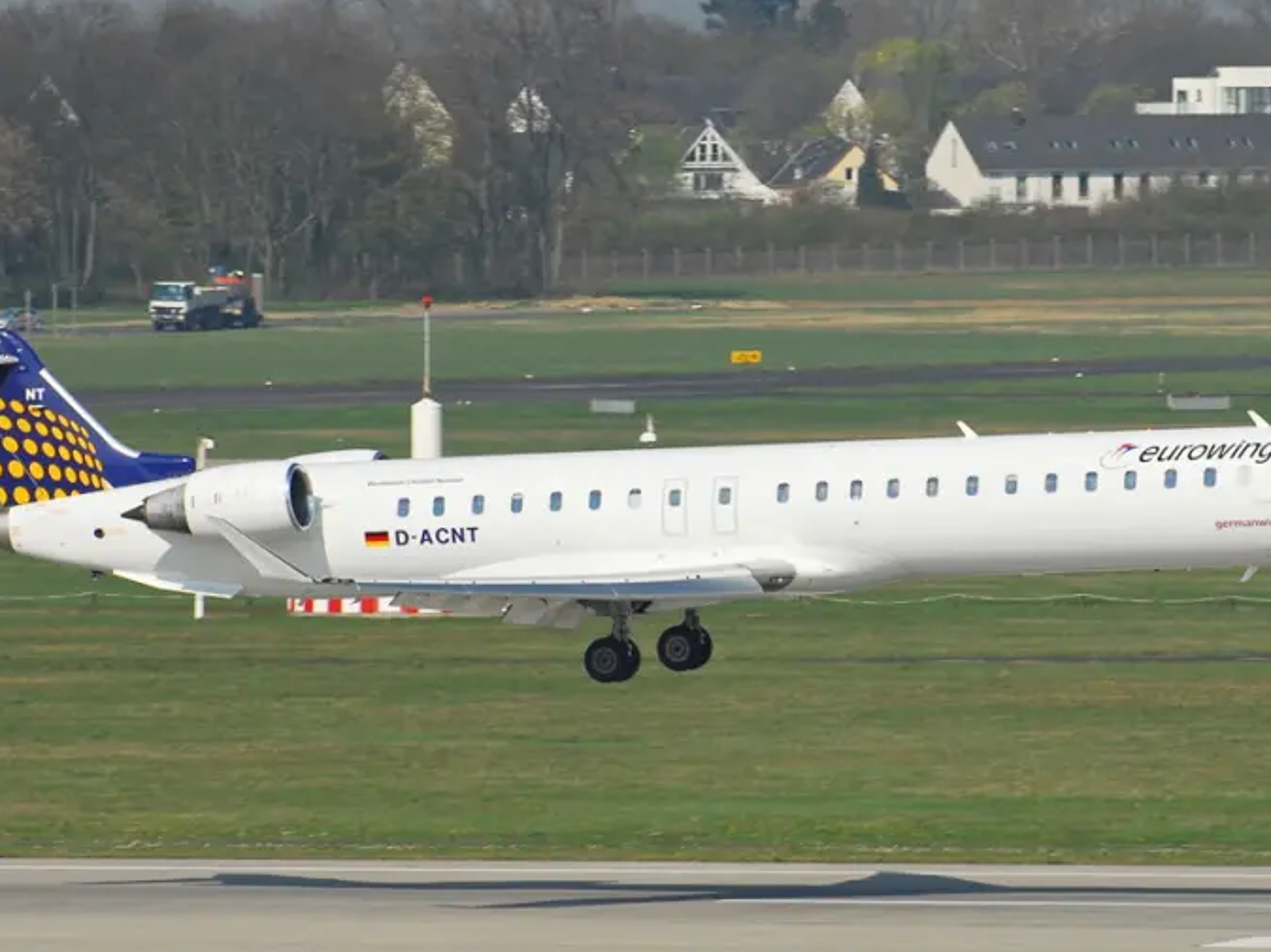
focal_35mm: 526
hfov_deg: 3.8
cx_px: 686
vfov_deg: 2.8
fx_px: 19306
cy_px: 544
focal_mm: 240
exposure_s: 1/640
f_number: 8
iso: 200
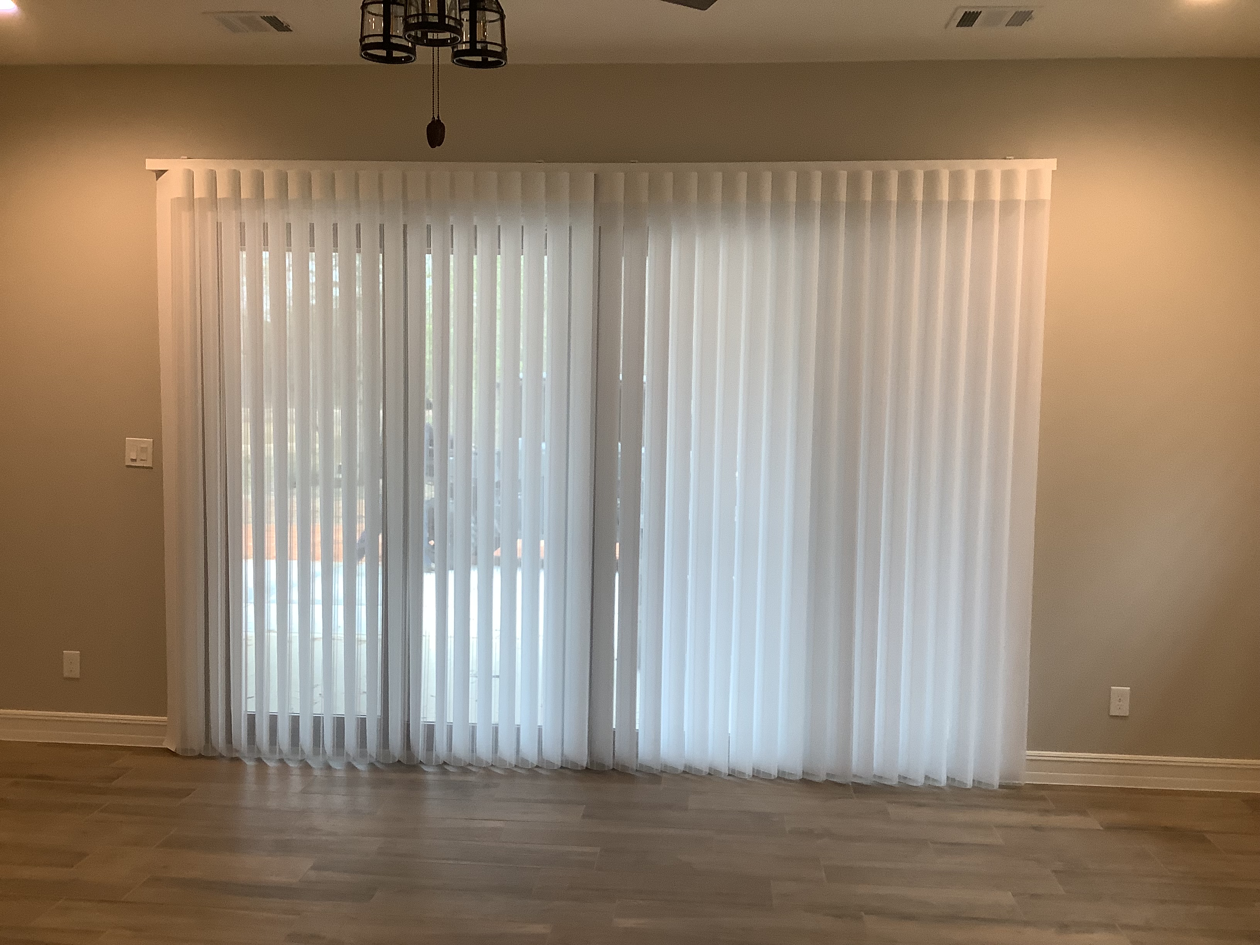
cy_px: 472
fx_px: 1128
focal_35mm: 31
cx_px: 630
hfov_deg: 58.4
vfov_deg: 45.4
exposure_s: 1/60
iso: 100
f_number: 2.4
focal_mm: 3.3
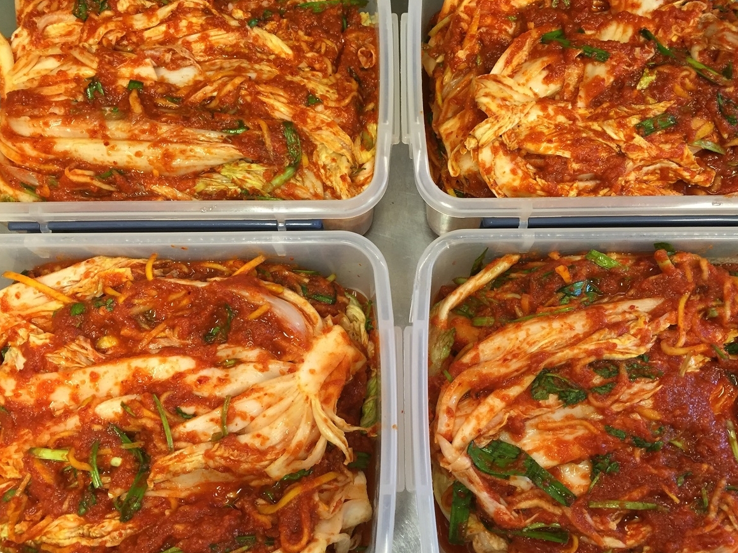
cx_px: 375
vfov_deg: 46.8
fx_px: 640
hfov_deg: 60.0
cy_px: 279
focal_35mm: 30
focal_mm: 4.15
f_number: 2.2
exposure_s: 1/30
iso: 125
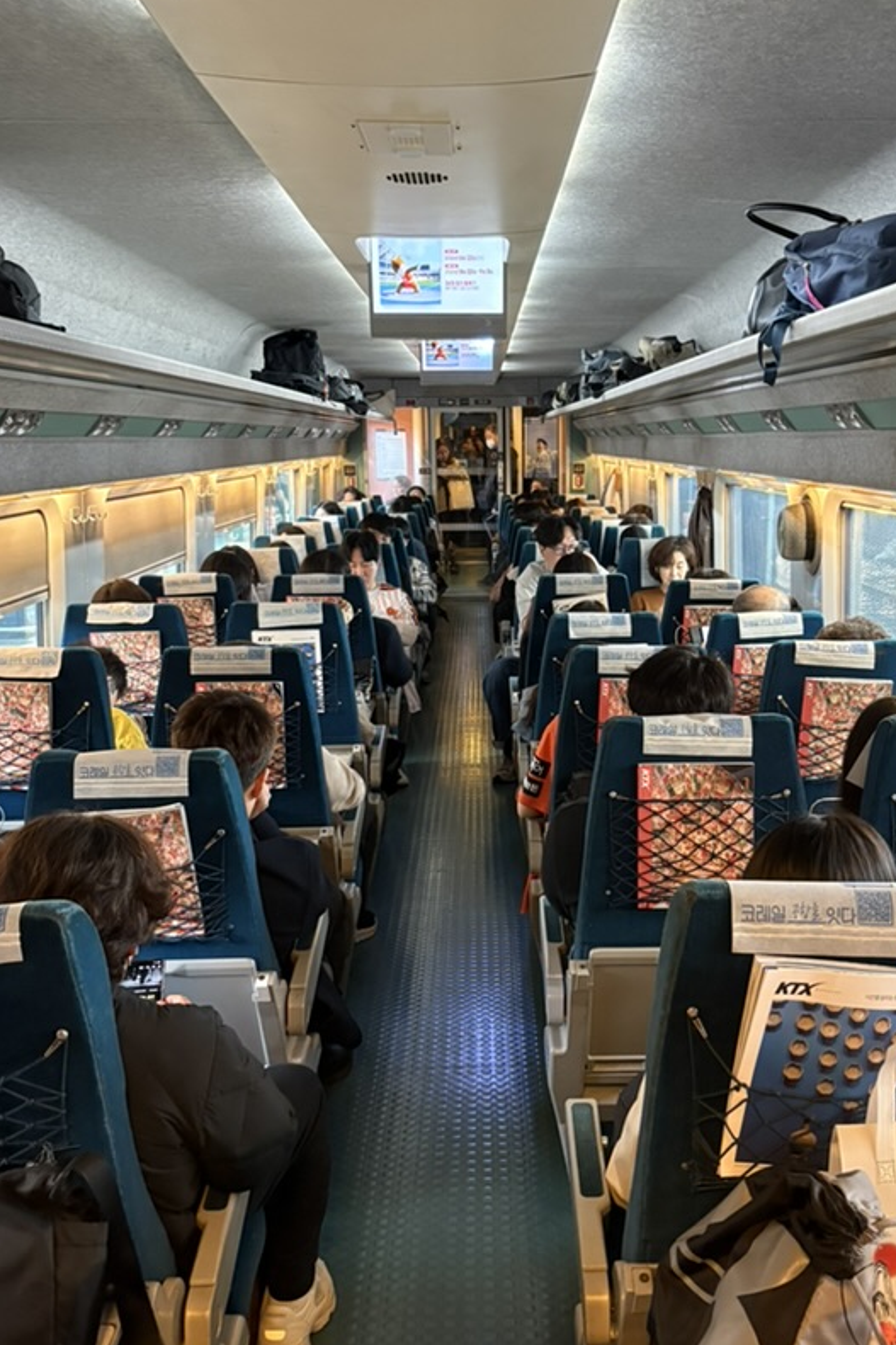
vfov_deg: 54.4
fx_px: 1307
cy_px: 695
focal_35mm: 35
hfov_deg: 37.8
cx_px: 510
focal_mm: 5.96
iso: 500
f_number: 1.6
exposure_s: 1/60
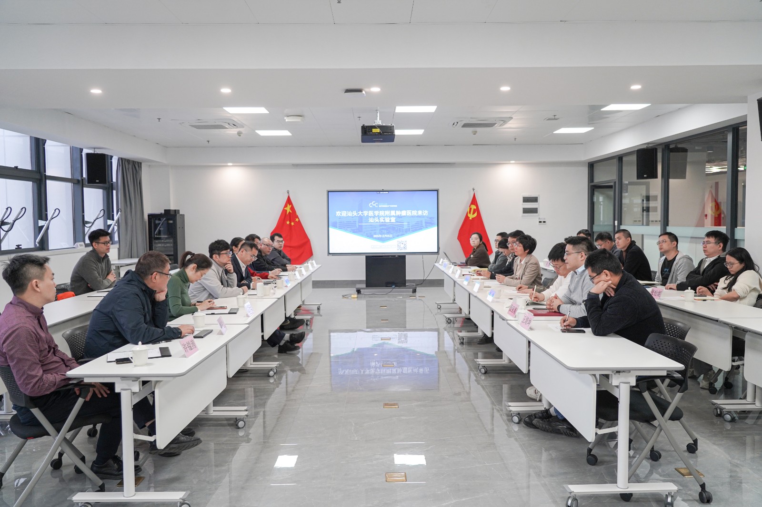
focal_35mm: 28
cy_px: 254
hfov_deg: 65.5
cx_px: 381
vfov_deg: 46.4
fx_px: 593
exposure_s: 1/160
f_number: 4
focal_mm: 28
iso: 800
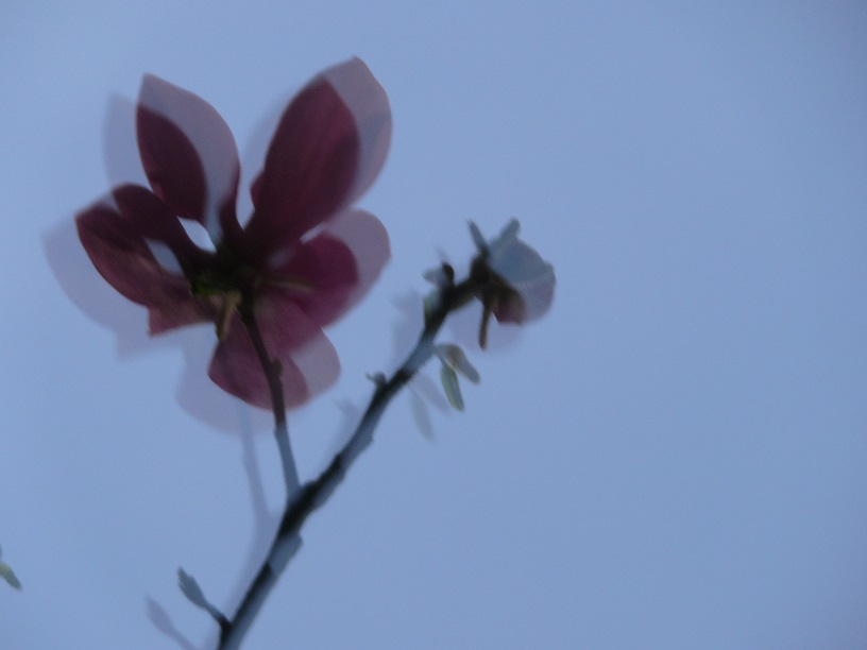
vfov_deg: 5.6
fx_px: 6637
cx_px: 434
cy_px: 325
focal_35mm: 265
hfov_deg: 7.5
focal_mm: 50.1
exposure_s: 1/160
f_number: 3.6
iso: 100
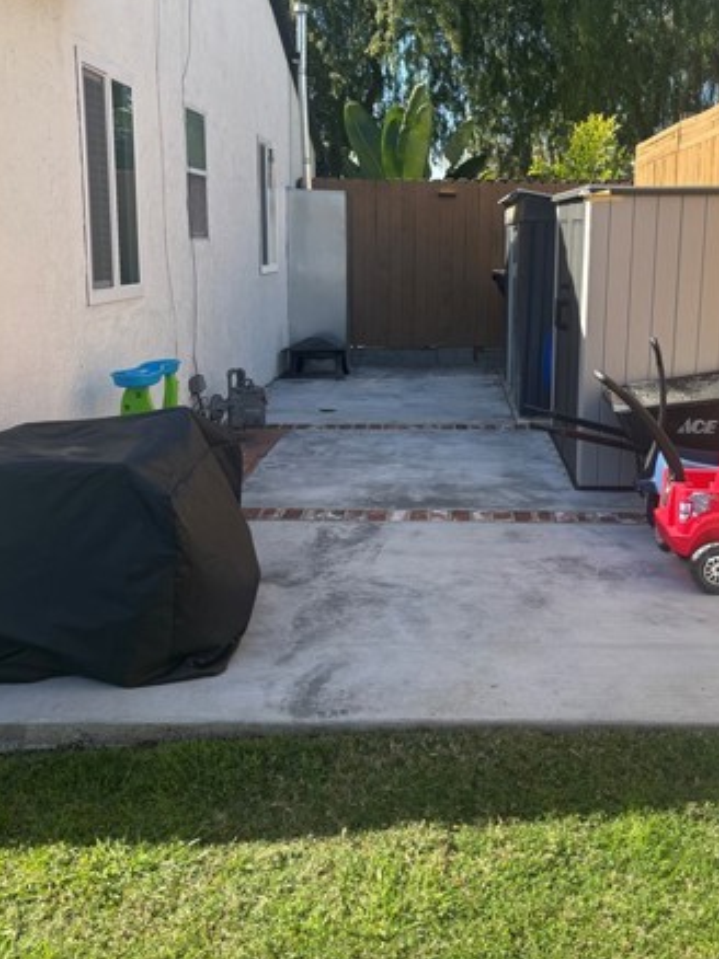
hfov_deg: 37.3
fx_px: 1053
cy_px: 438
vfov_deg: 48.9
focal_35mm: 38
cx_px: 473
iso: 50
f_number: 1.6
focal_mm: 5.96
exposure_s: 1/1328
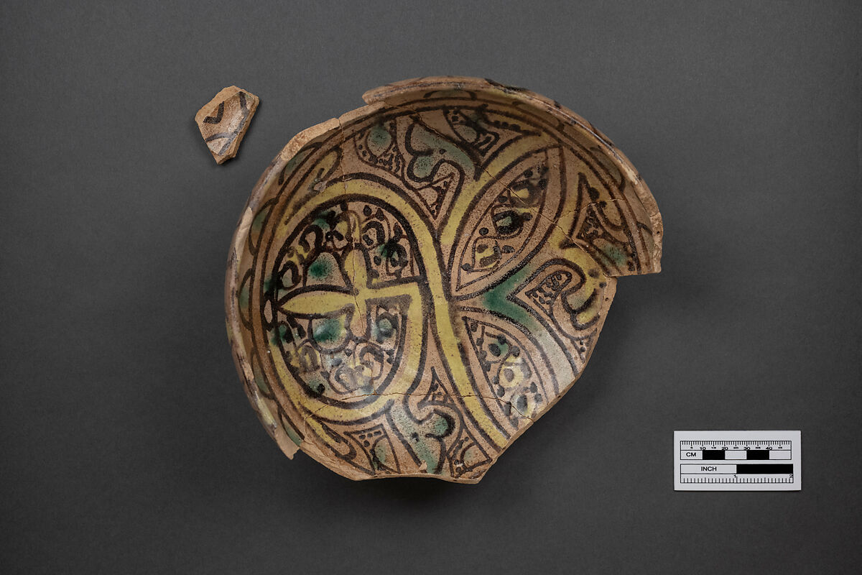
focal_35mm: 50
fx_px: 1197
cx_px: 431
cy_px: 288
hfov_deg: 39.6
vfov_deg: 27.0
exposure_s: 1/80
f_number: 13
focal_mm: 50
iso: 640
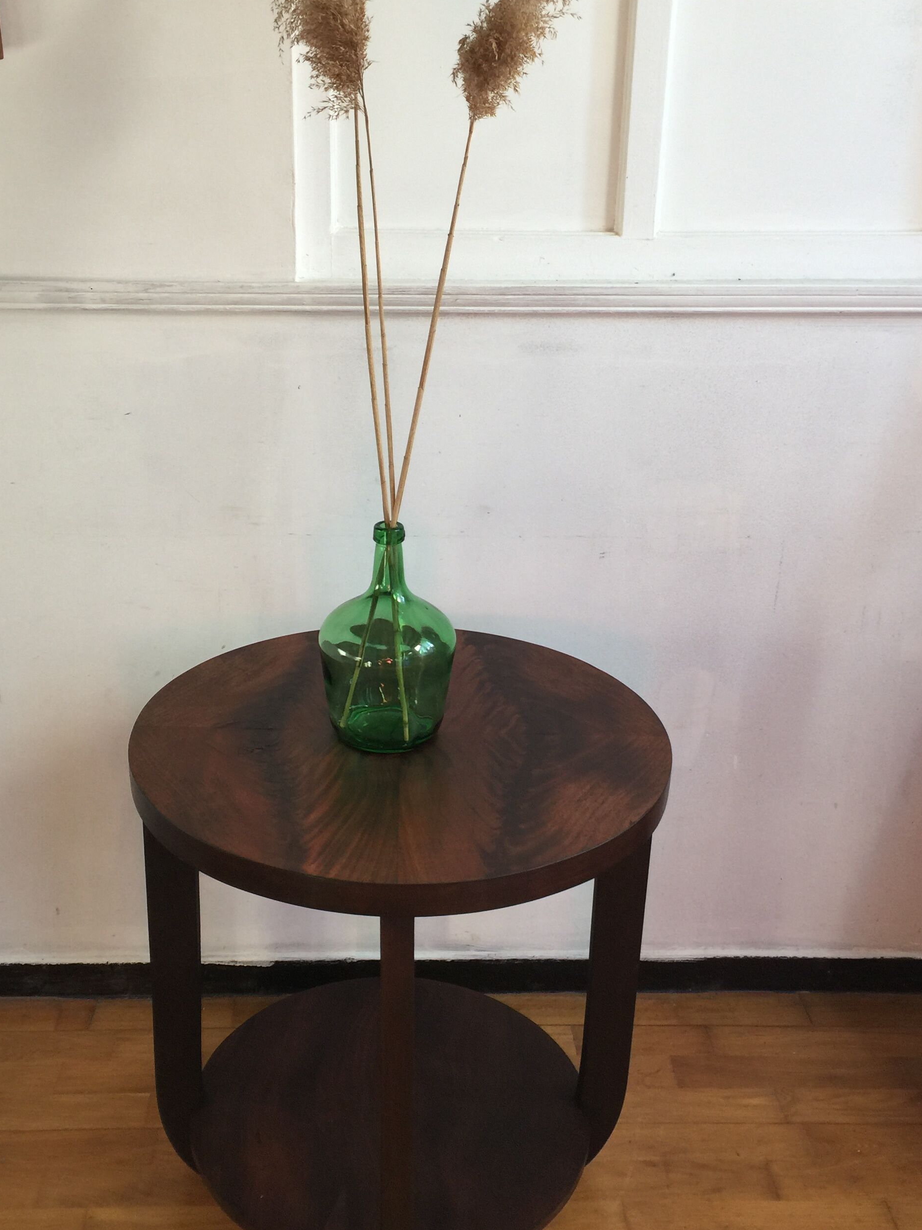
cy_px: 626
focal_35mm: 38
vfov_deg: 49.0
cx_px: 404
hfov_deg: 37.7
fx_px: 1350
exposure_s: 1/33
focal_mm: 4.15
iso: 32
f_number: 2.2
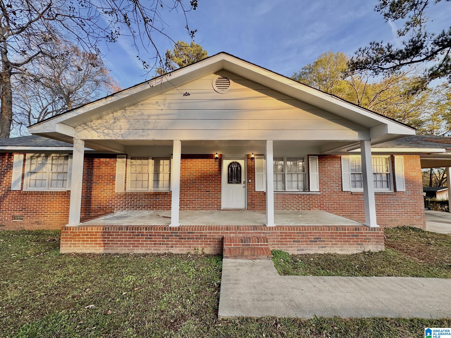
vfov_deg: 85.7
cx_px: 226
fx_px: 182
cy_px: 169
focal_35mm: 14
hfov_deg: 102.1
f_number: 2.2
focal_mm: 2.22
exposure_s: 1/250
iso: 40
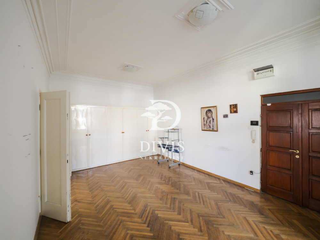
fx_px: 129
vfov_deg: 85.7
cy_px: 120
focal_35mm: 14
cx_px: 160
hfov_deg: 102.1
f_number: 4
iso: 400
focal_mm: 7
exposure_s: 1/20
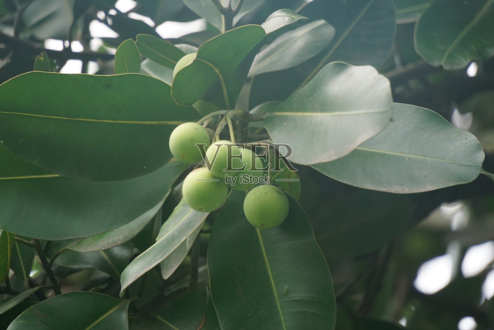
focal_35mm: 315
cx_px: 247
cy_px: 165
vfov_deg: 4.4
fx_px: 4323
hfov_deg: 6.5
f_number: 6.3
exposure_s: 1/400
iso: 640
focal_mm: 210
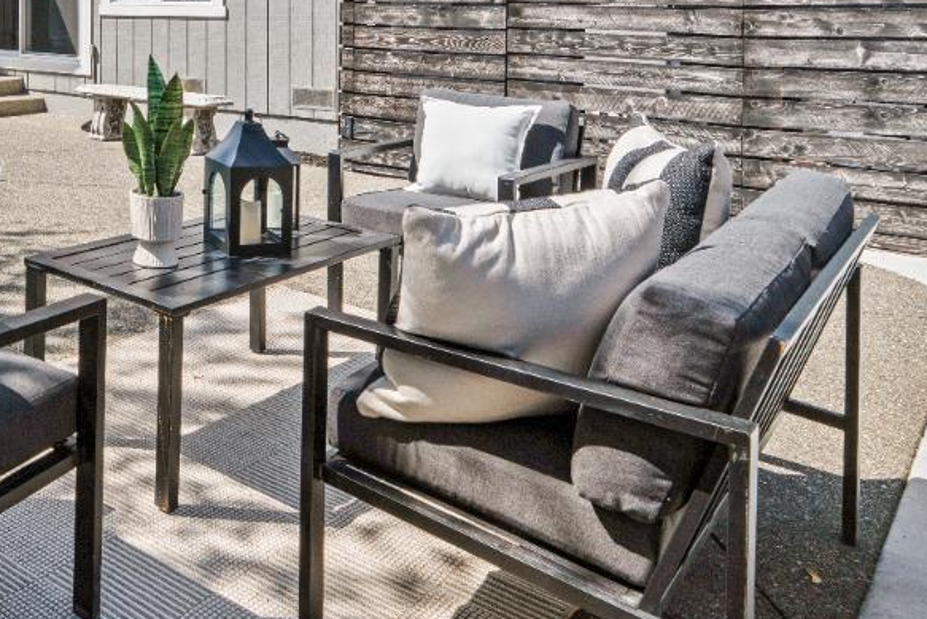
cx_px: 43
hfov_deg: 46.3
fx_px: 927
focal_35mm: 36
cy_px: 10
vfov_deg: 33.9
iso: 200
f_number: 11
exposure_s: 1/320
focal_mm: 14
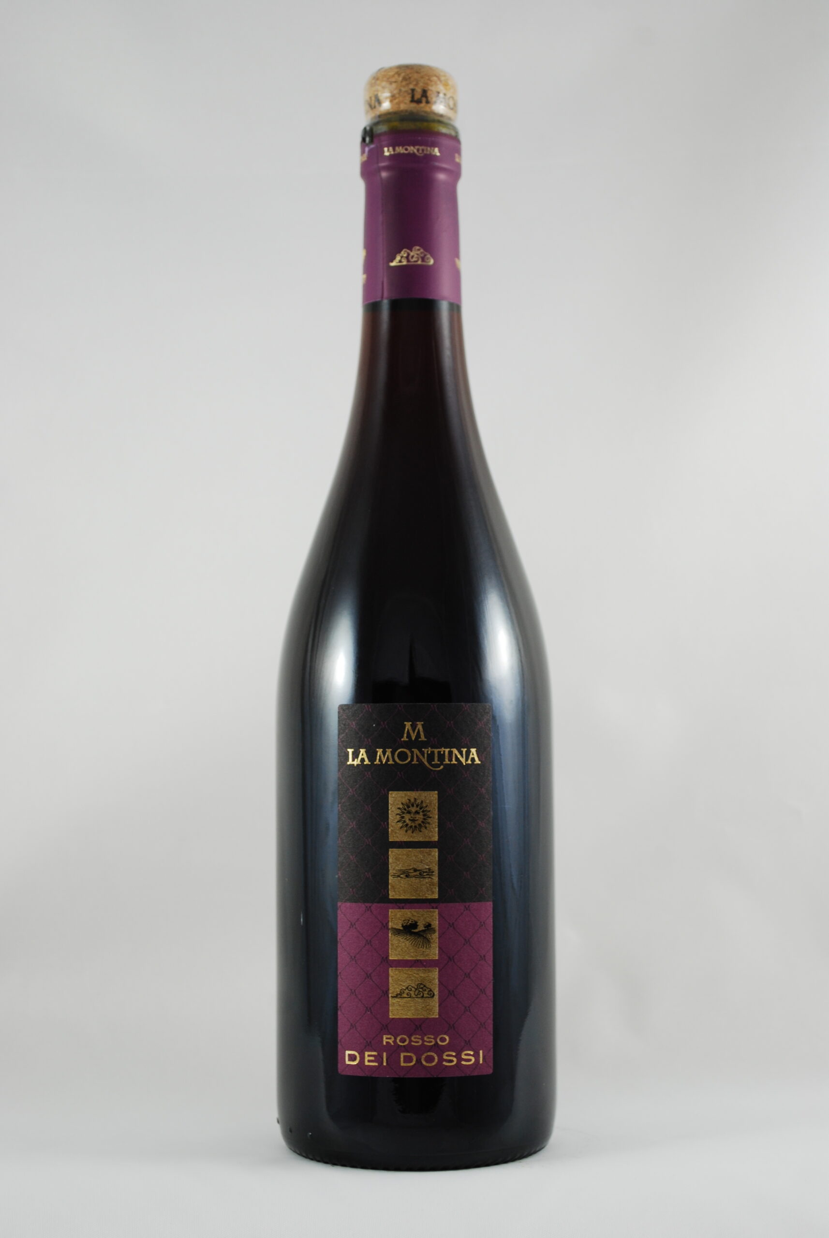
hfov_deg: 21.6
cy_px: 619
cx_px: 414
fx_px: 2170
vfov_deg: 31.9
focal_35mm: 63
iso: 200
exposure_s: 1/40
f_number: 5.3
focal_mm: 42
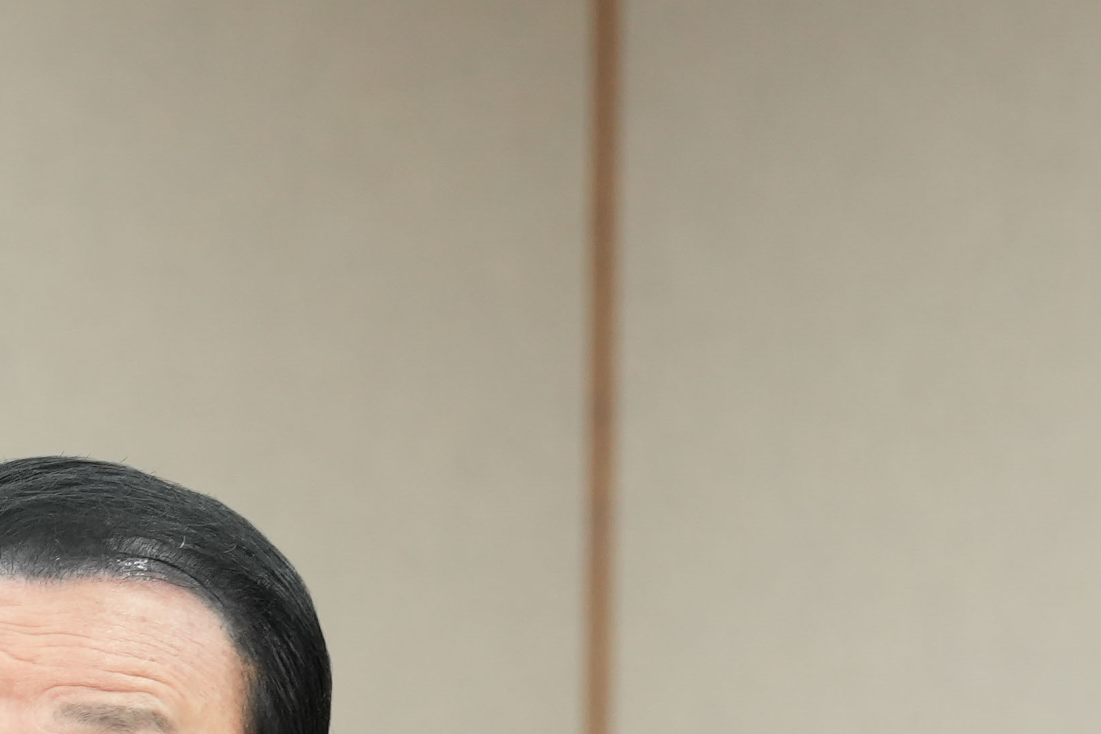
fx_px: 13821
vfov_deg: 3.0
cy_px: 1372
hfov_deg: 4.6
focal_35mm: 452
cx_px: 749
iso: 1250
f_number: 4.5
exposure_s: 1/125
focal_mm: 105
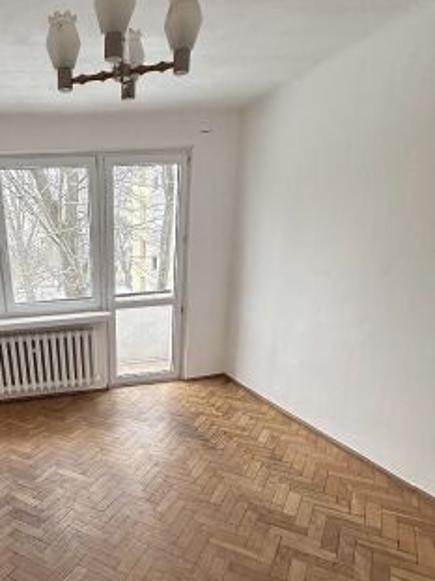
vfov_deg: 68.7
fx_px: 402
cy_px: 406
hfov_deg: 52.4
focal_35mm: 24
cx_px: 75
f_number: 2.2
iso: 160
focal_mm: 2.22
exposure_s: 1/100
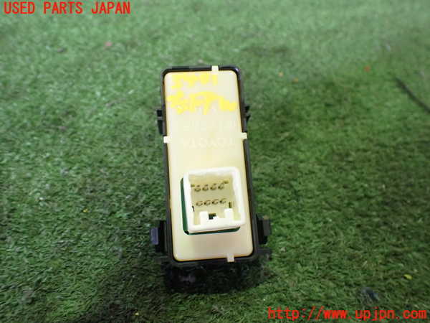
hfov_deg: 60.0
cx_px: 215
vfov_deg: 46.8
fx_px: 373
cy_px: 162
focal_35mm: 30
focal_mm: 5.4
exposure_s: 1/80
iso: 800
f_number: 2.3
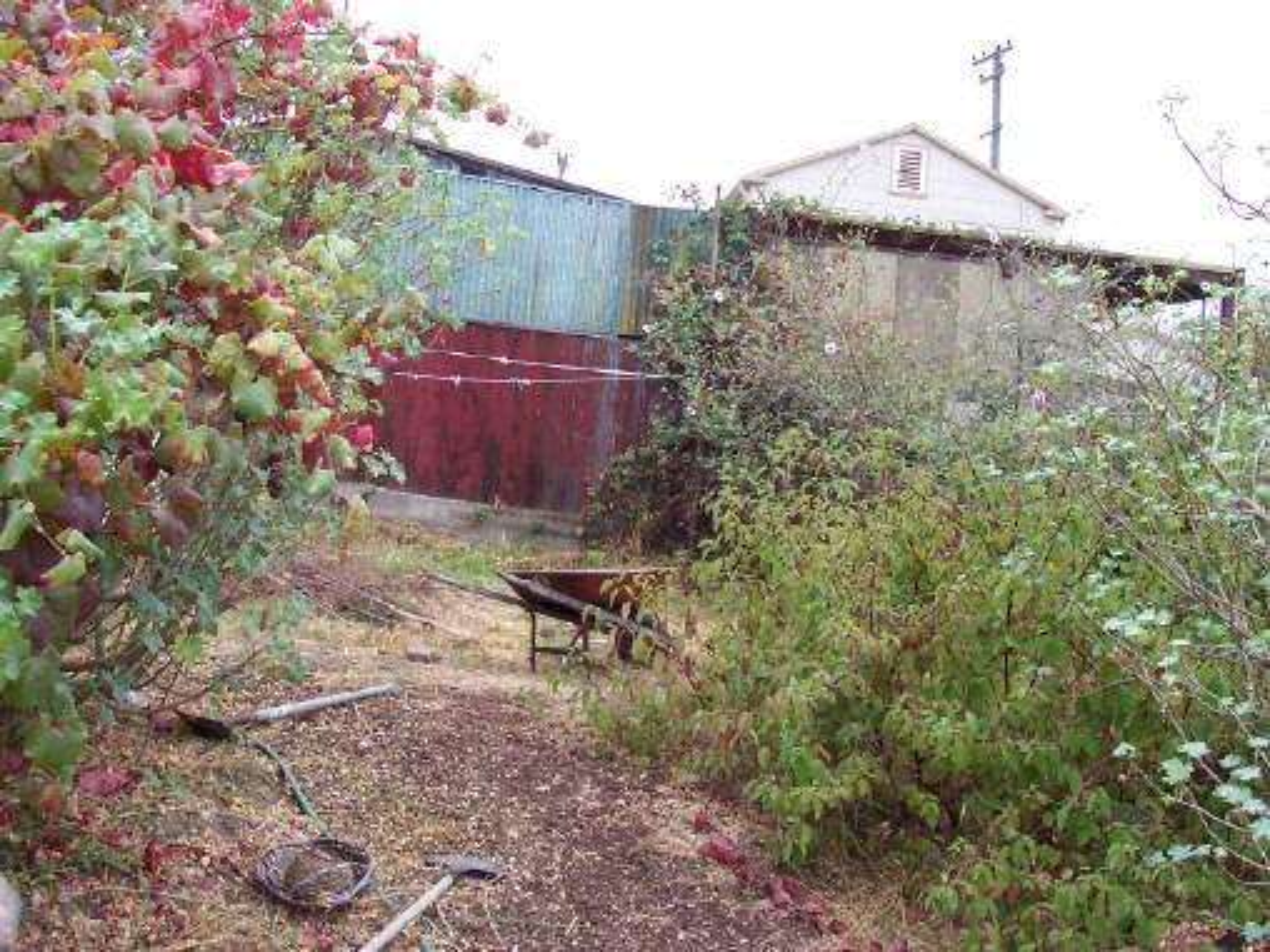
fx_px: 1357
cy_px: 476
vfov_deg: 38.7
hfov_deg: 50.1
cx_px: 635
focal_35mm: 37
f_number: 2.8
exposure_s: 1/180
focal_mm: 5.6
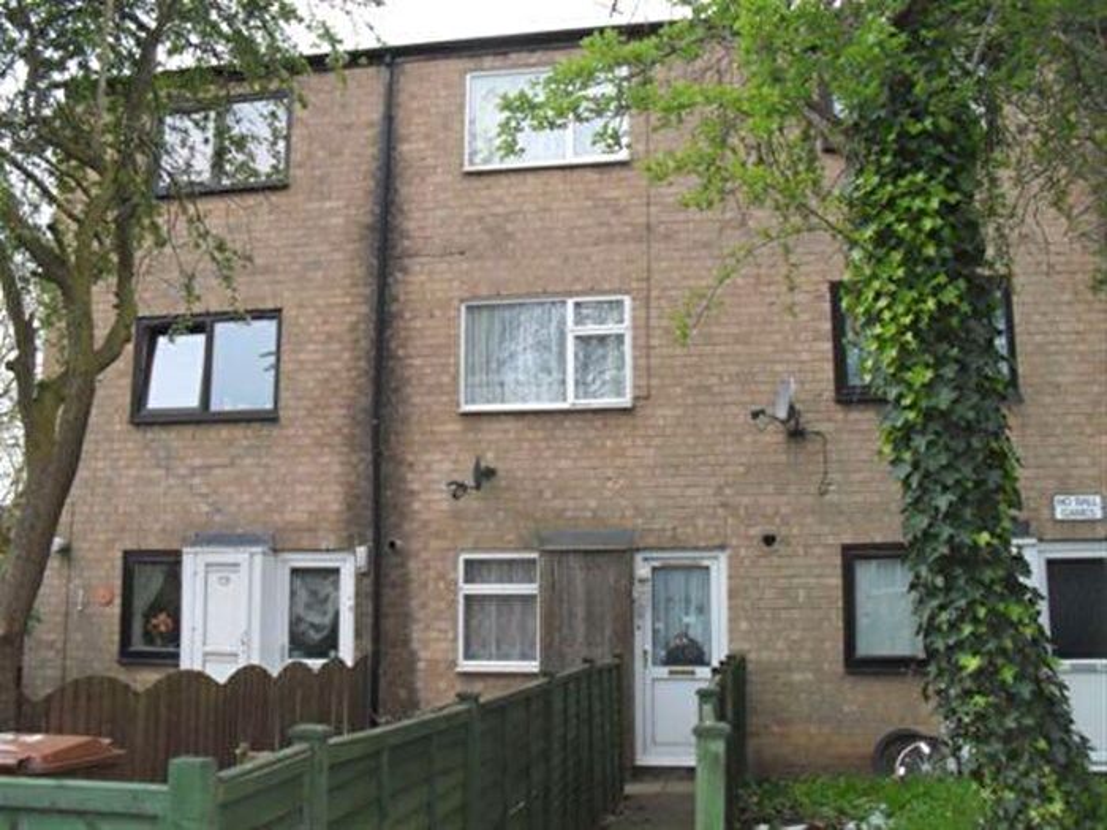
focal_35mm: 35
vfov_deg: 40.7
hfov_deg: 52.6
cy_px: 415
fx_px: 1119
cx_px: 554
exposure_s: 1/500
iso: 120
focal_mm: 6.3
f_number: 3.2
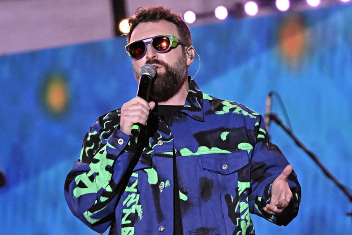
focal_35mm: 600
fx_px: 5866
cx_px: 176
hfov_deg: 3.4
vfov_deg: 2.3
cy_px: 118
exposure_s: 1/250
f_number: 5.6
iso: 6400
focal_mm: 400
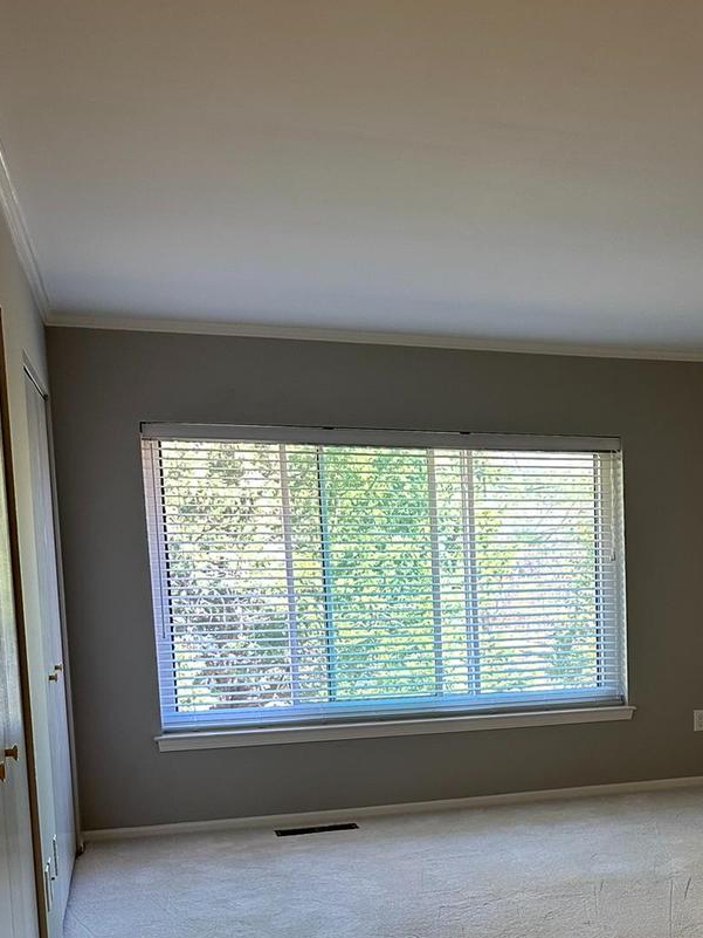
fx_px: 1245
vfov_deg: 39.9
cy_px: 721
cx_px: 656
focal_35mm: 46
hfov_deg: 29.9
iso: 160
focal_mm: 6.86
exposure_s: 1/60
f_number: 1.78
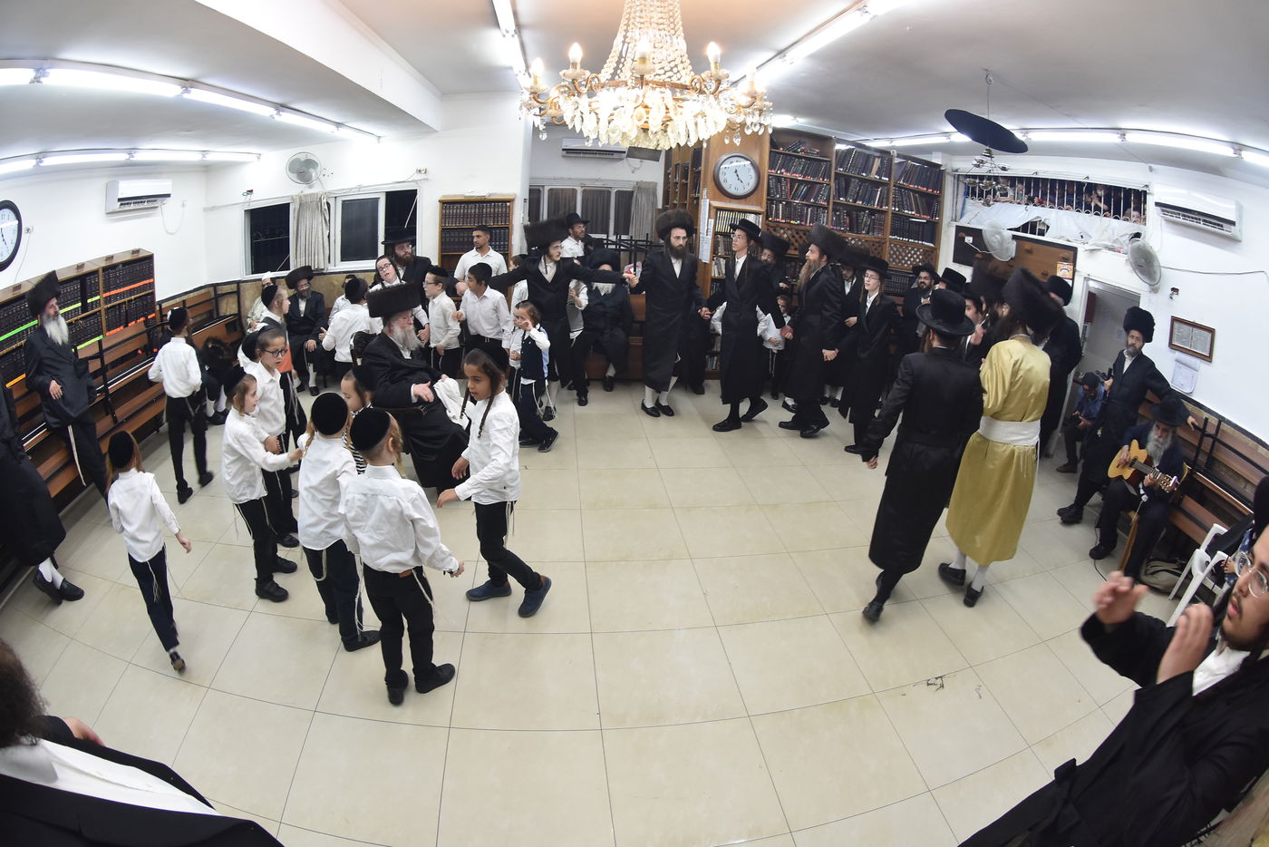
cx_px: 634
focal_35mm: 16
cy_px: 424
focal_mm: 10.5
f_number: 5.6
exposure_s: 1/100
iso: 1000
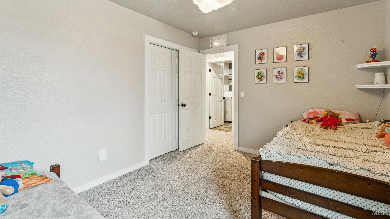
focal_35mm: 17
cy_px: 90
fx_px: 174
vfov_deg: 63.9
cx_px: 195
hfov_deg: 96.4
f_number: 13
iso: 400
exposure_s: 1/2
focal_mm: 15.8
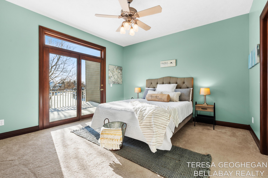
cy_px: 89
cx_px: 134
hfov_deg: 96.7
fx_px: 119
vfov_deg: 73.7
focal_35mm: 16
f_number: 8
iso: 250
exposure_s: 1/13
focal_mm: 16
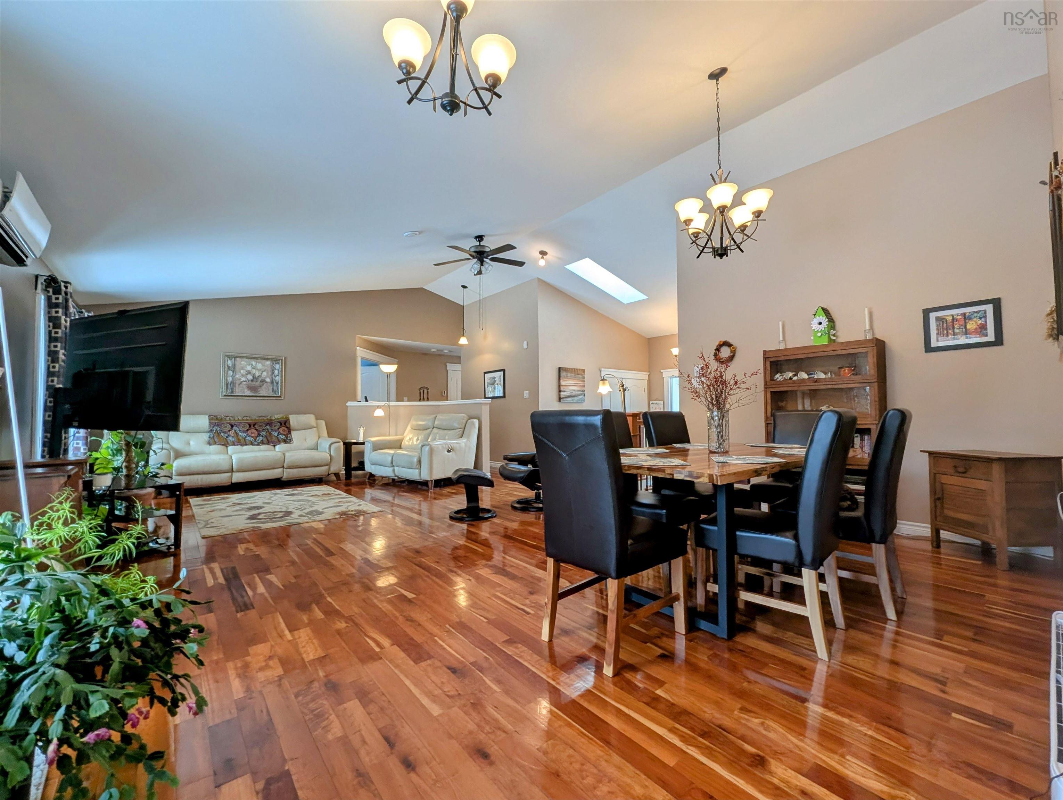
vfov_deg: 90.1
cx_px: 532
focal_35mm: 13
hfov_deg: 106.1
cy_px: 400
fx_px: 400
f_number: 2.2
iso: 53
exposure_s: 1/60
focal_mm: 1.95
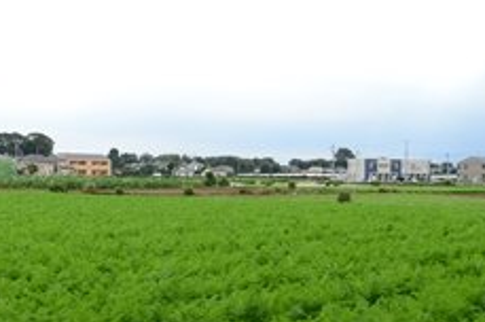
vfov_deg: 21.5
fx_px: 848
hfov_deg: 31.8
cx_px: 180
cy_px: 189
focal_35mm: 63
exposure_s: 1/250
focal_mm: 32
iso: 250
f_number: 6.3
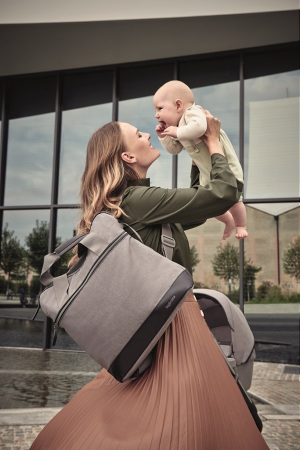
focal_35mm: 42
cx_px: 150
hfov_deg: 31.9
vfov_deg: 46.4
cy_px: 225
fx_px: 525
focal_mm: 42
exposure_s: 1/500
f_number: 8
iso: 500
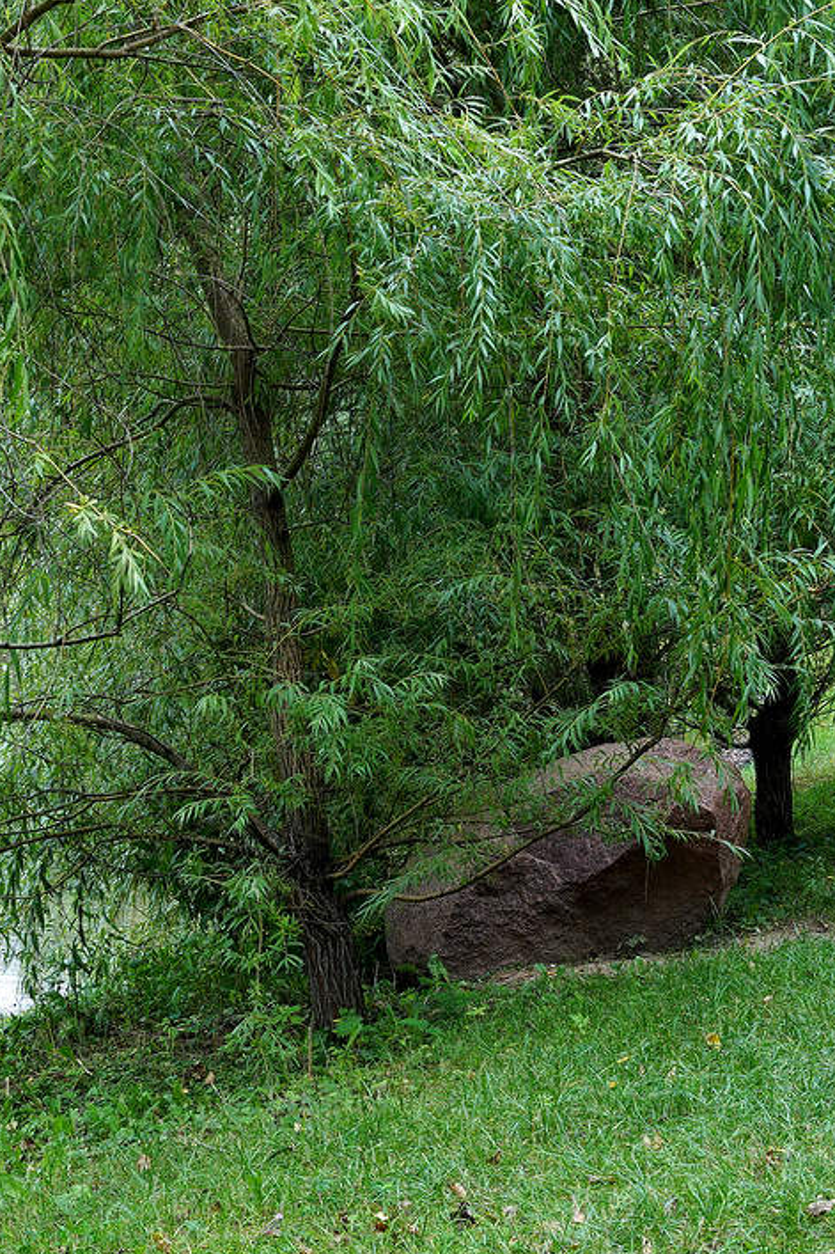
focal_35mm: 99
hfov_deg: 13.5
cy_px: 568
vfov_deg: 20.6
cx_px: -128
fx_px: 3446
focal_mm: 50
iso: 400
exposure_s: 1/60
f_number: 11
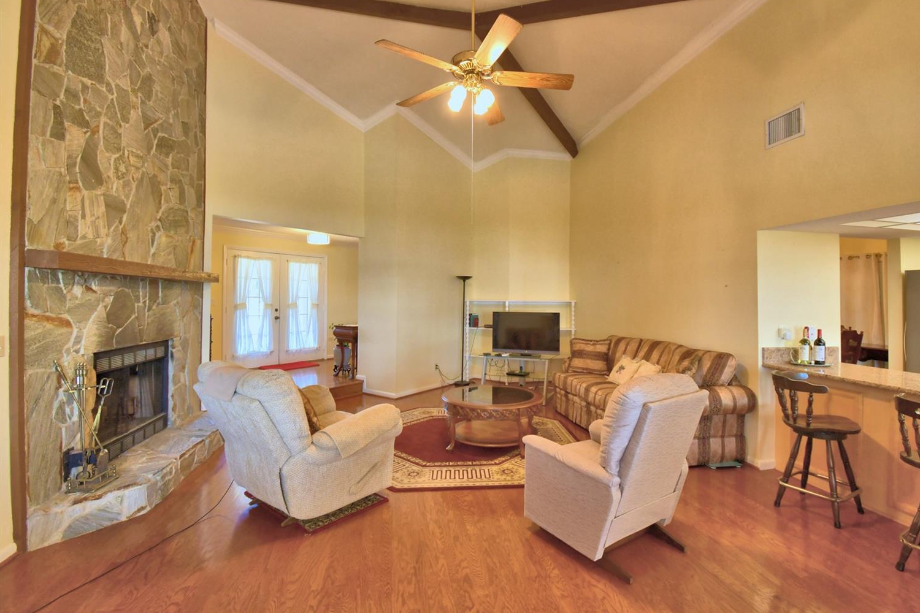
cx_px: 488
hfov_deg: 96.6
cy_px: 293
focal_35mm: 16
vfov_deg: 73.7
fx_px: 409
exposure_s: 1/40
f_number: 4.5
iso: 400
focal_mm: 10
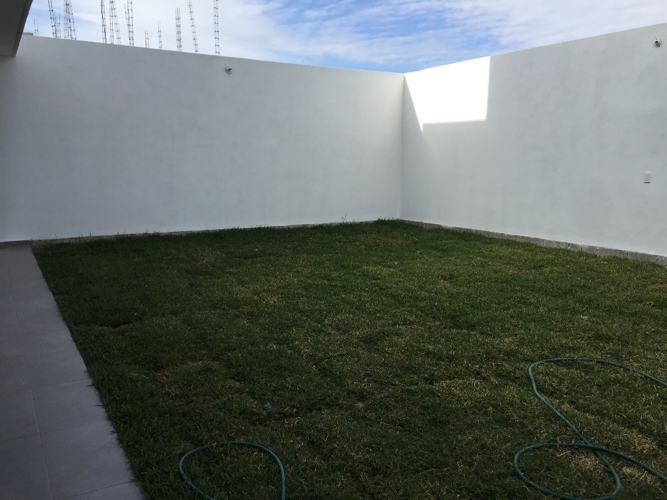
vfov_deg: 48.2
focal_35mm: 29
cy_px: 250
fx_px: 559
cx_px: 334
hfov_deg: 61.7
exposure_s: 1/1364
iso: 32
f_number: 2.2
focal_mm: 4.15
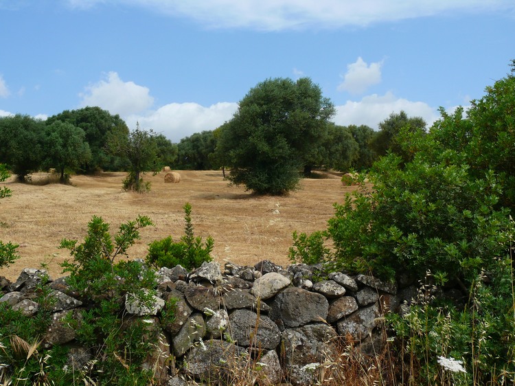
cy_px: 193
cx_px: 258
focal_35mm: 35
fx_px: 521
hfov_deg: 52.6
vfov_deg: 40.7
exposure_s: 1/250
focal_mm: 7.4
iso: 100
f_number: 4.5
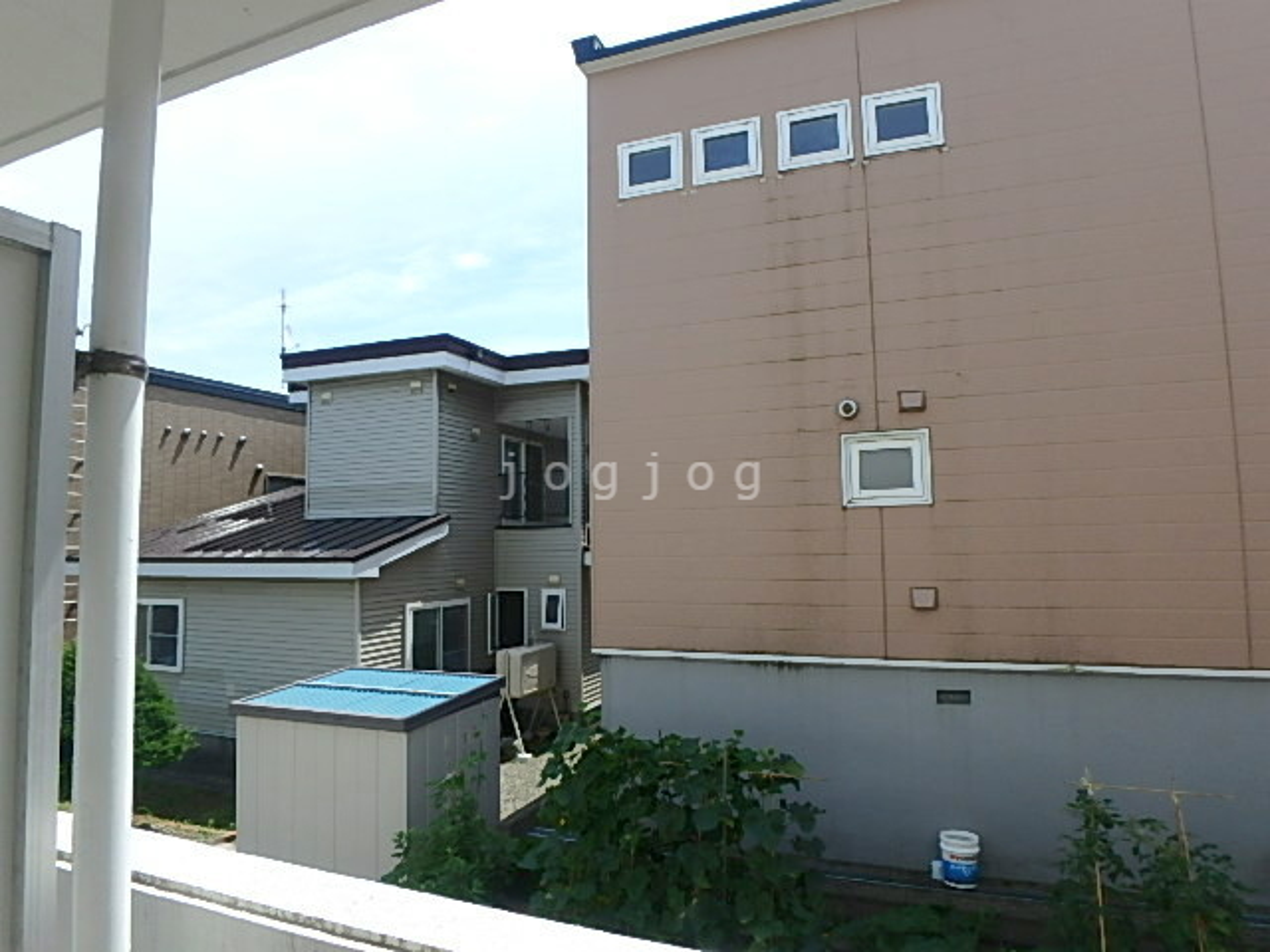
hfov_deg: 79.0
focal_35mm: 21
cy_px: 476
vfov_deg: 63.4
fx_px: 770
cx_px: 635
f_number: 6
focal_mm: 3.7
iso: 125
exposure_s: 1/400
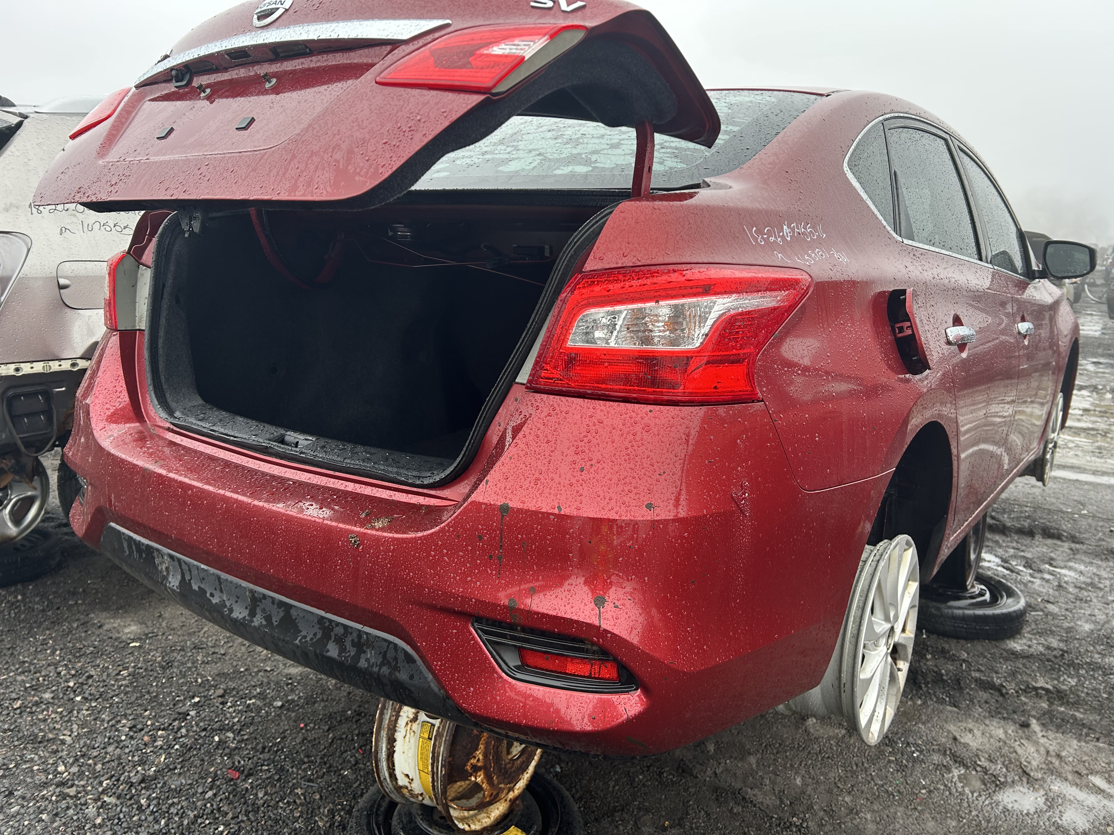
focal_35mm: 26
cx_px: 557
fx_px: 837
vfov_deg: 53.1
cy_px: 418
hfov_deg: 67.3
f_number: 1.5
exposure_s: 1/248
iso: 40
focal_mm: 5.7
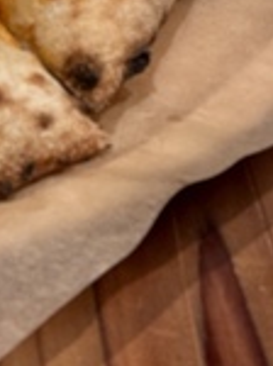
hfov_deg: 7.5
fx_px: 2004
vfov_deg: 10.1
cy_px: -151
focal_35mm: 190
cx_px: -266
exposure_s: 1/40
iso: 200
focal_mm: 6.76
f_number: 1.78
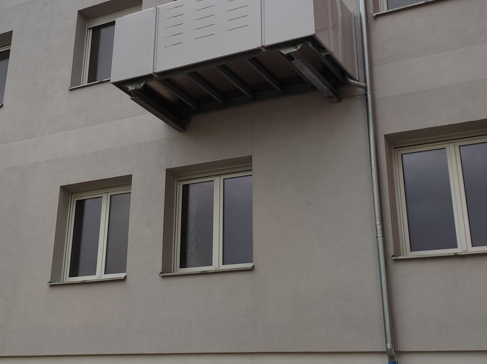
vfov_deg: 35.9
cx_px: 97
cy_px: 92
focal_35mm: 39
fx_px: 548
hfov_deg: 45.5
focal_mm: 4.74
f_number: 1.79
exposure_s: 1/689
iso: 50
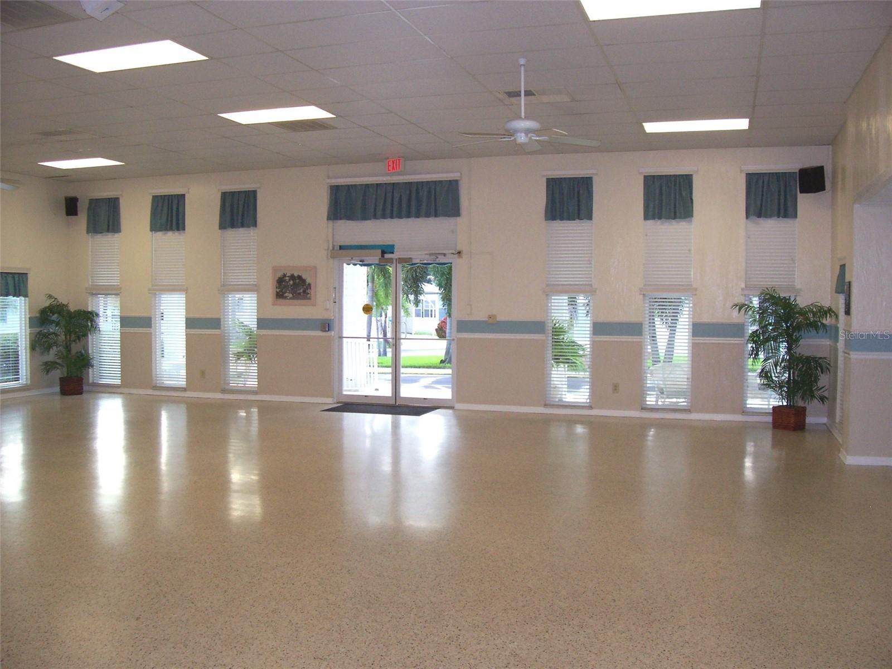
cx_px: 446
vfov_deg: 41.8
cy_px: 334
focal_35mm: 34
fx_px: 876
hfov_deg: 54.0
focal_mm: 5.6
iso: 140
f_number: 2.7
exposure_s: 1/112
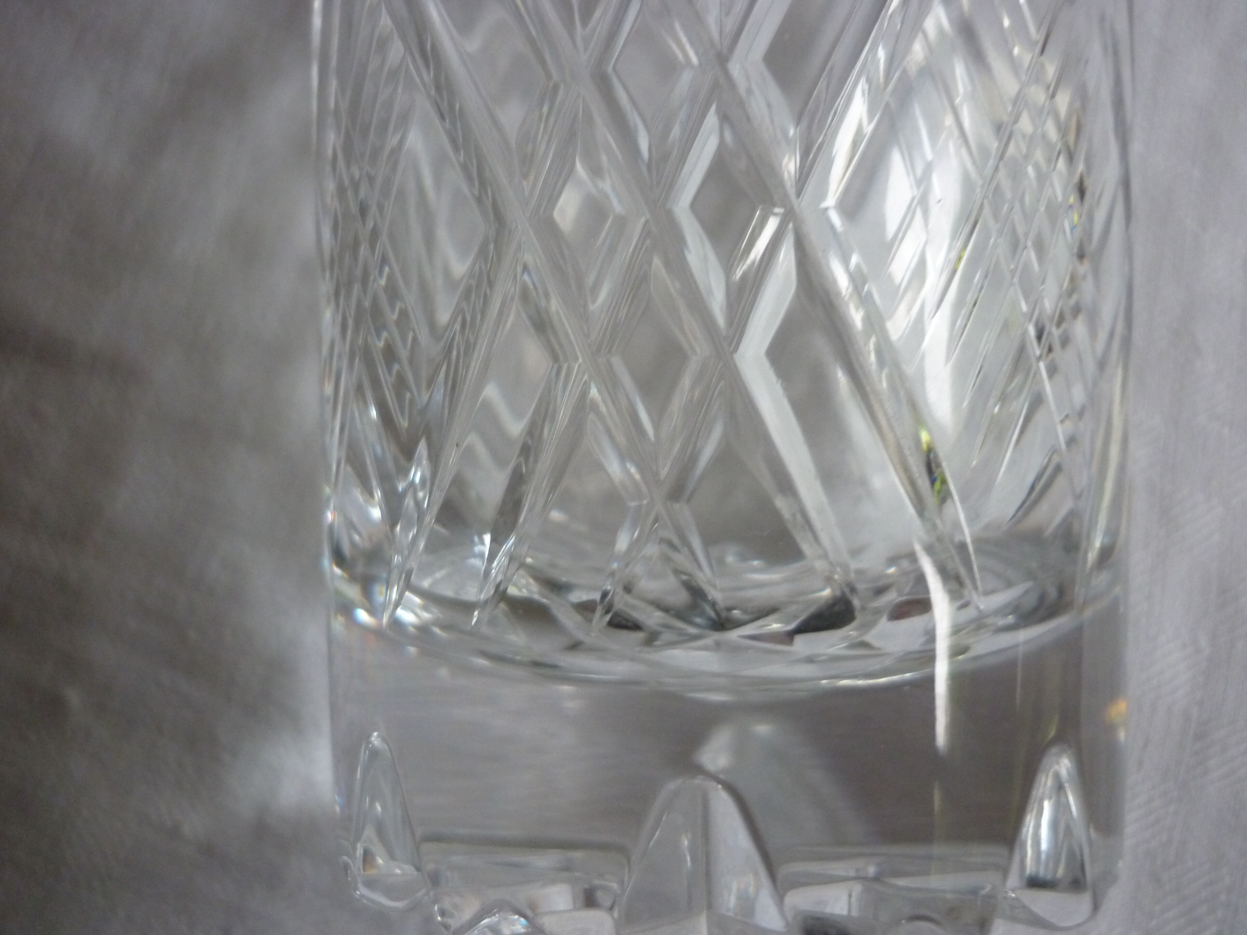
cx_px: 624
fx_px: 1189
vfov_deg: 42.9
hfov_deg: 55.4
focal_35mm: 33
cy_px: 468
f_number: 2.8
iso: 320
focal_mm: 5.5
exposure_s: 1/30
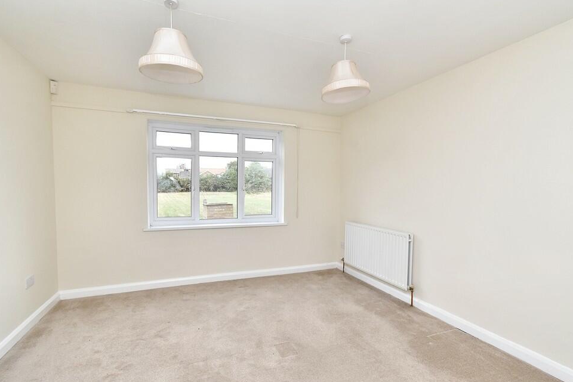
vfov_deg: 73.7
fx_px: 255
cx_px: 284
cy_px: 201
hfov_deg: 96.7
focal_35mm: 16
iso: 800
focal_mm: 10
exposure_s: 1/125
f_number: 7.1
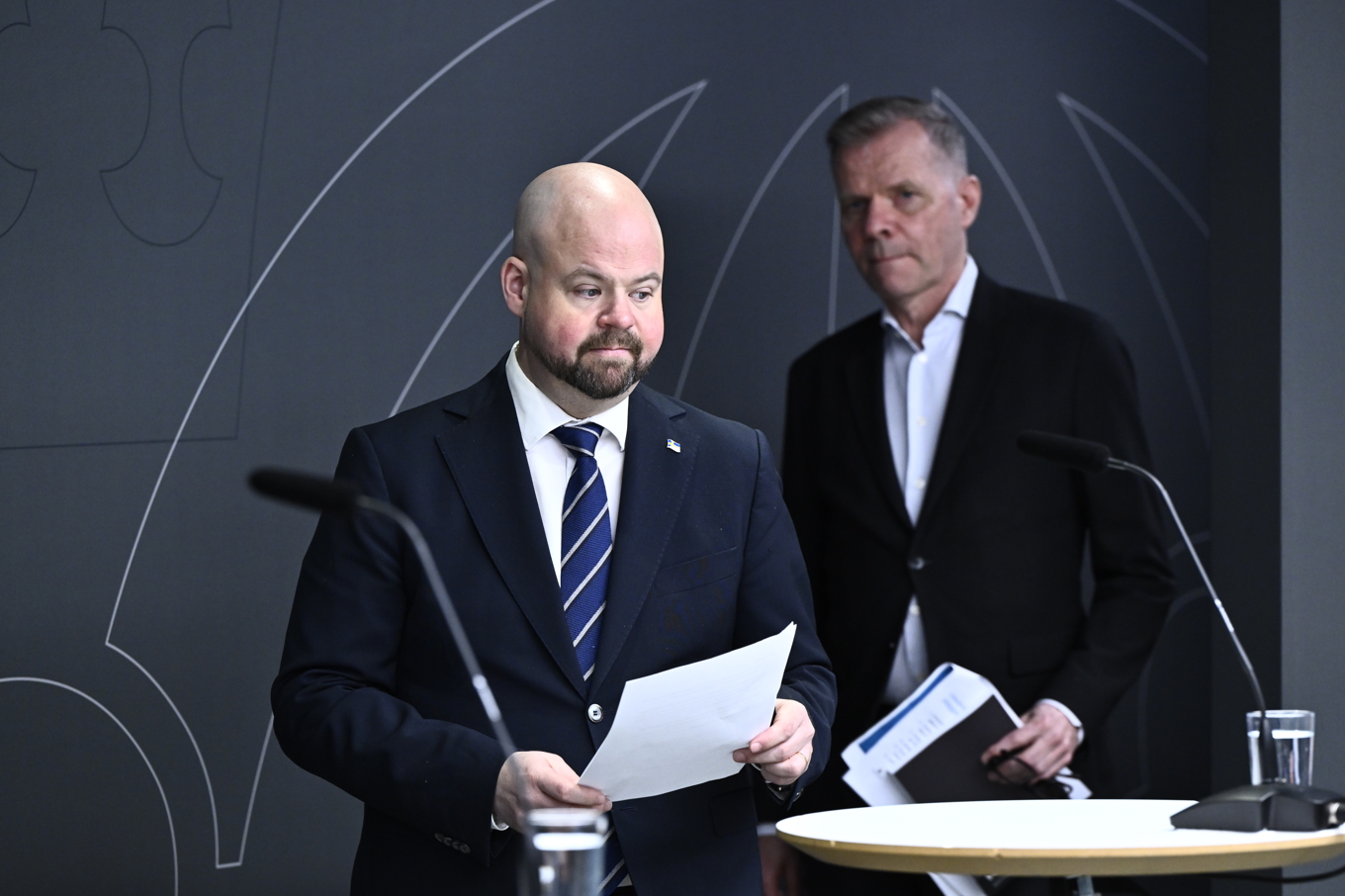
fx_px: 5789
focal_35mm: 155
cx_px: 672
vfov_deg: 8.9
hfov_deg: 13.3
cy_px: 448
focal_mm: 155
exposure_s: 1/320
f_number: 4
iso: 2500
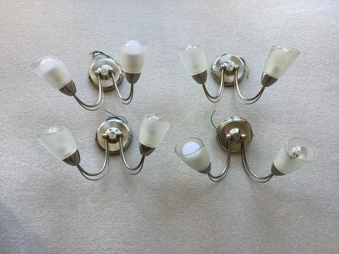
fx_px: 304
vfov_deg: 45.4
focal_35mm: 31
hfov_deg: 58.4
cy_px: 127
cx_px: 170
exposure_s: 1/120
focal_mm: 3.3
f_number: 2.4
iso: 64
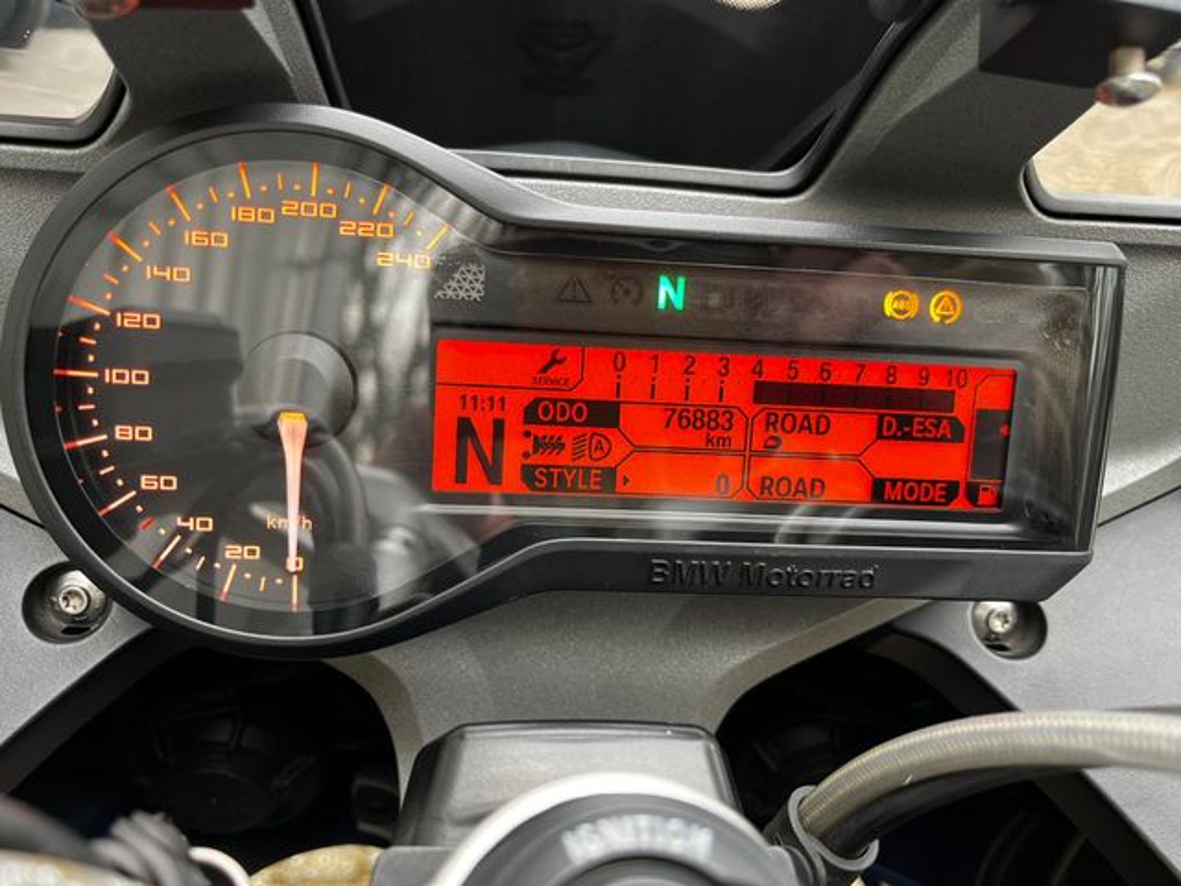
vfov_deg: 53.1
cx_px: 590
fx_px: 887
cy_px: 443
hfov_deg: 67.3
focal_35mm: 26
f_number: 1.6
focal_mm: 5.1
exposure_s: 1/61
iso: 64
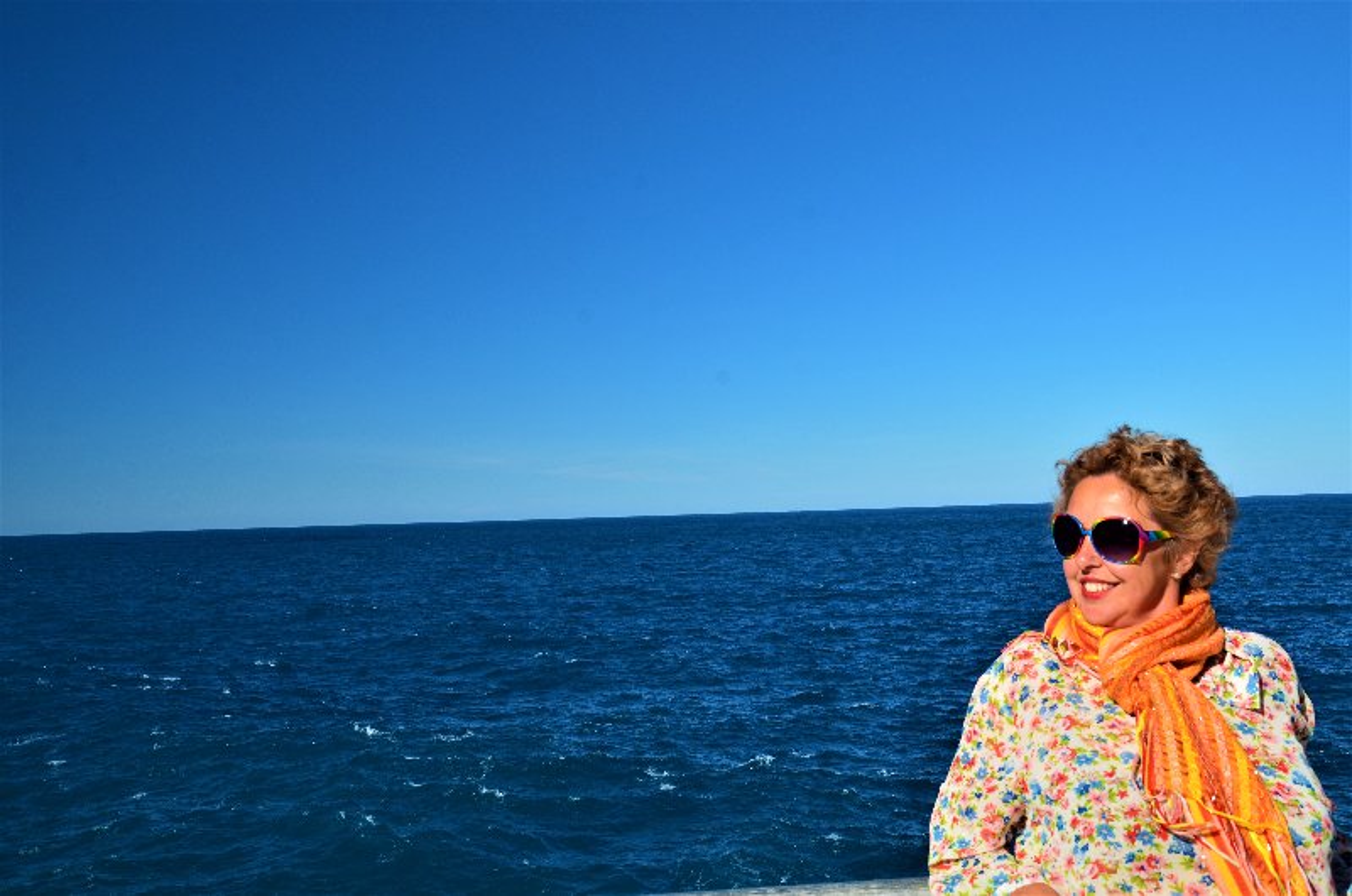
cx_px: 676
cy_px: 448
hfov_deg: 57.3
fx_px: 1237
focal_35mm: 33
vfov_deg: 39.8
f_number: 10
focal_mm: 22
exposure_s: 1/250
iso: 320
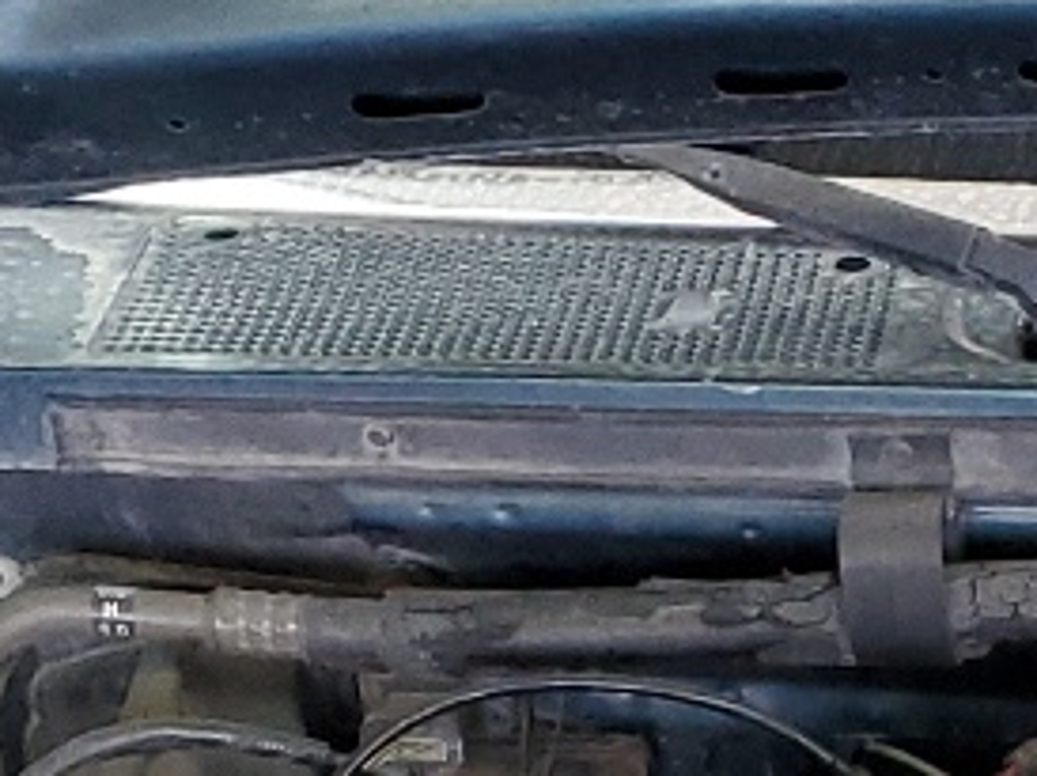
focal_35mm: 152
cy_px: 2169
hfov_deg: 12.5
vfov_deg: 8.5
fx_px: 4550
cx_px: 1408
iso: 91
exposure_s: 1/60.2
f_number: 1.5
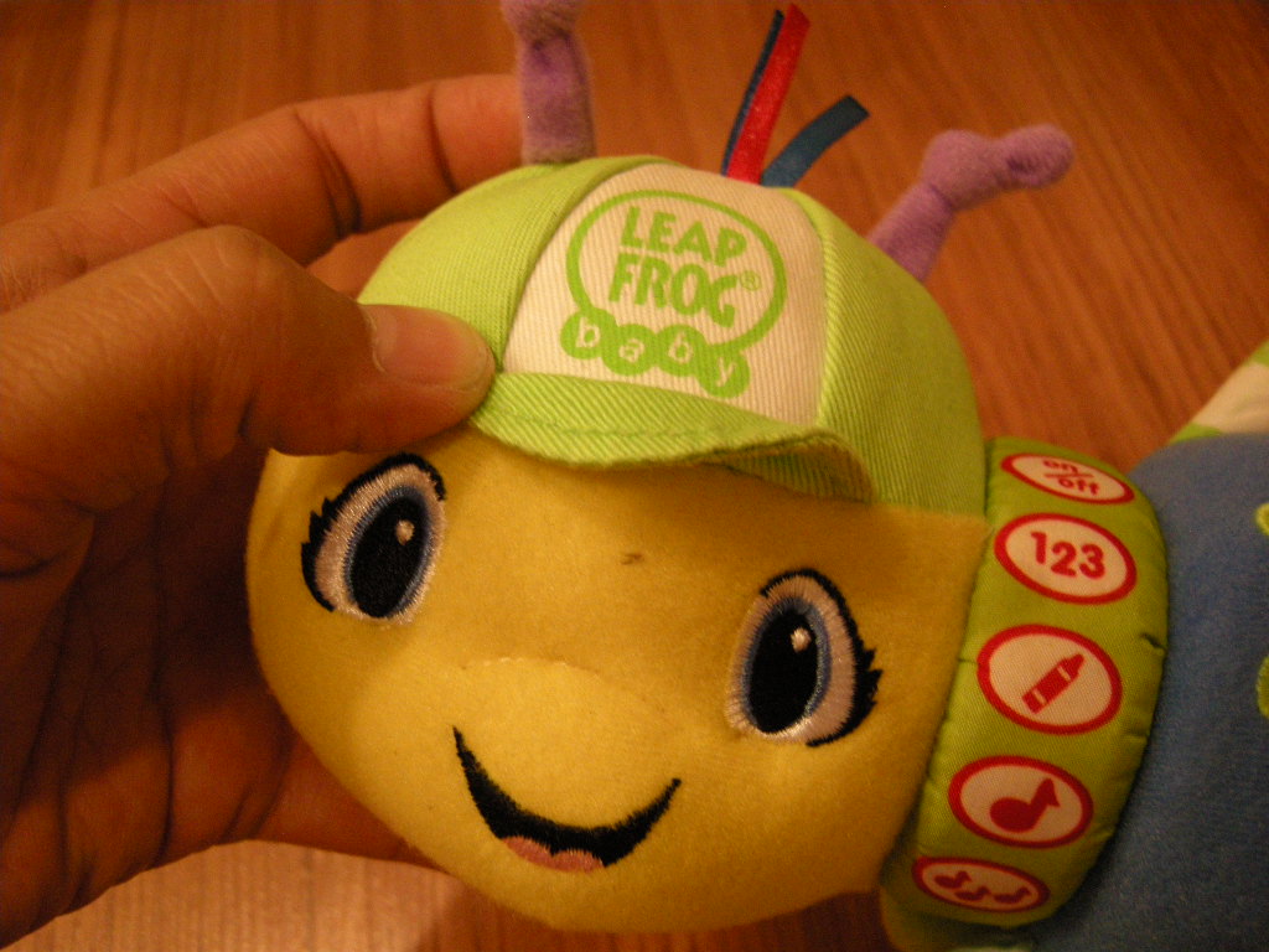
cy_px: 476
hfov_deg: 52.6
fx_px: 1283
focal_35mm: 35
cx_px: 634
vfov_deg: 40.7
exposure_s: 1/20.6
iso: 400
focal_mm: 7.5
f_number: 2.7
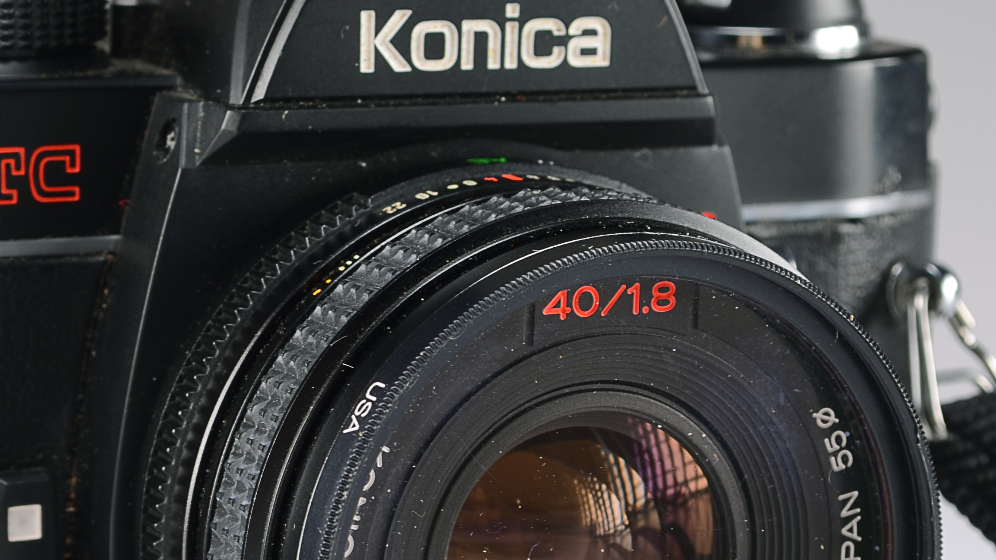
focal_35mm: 154
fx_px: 4067
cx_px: 213
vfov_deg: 7.9
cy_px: 362
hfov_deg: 13.9
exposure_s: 1/80
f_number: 8
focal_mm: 46
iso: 100
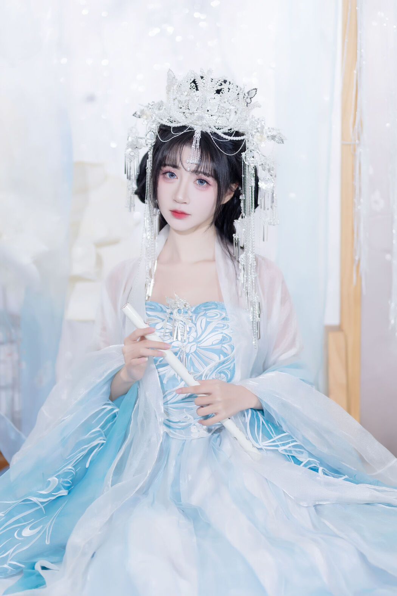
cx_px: 198
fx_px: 1406
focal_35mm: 85
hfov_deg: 16.1
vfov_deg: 23.9
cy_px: 298
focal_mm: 85
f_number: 1.4
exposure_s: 1/250
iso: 100
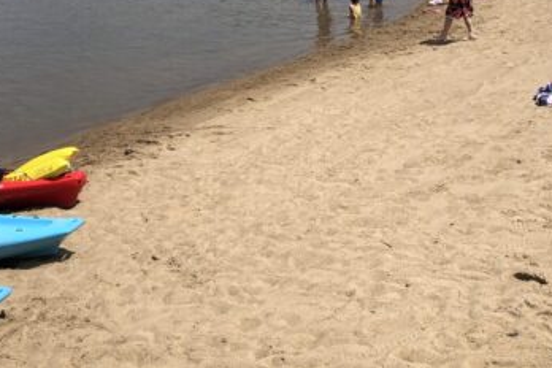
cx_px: 319
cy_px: -105
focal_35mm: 67
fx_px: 1027
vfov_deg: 18.9
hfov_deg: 30.0
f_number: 1.8
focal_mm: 3.99
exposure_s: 1/3205
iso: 20
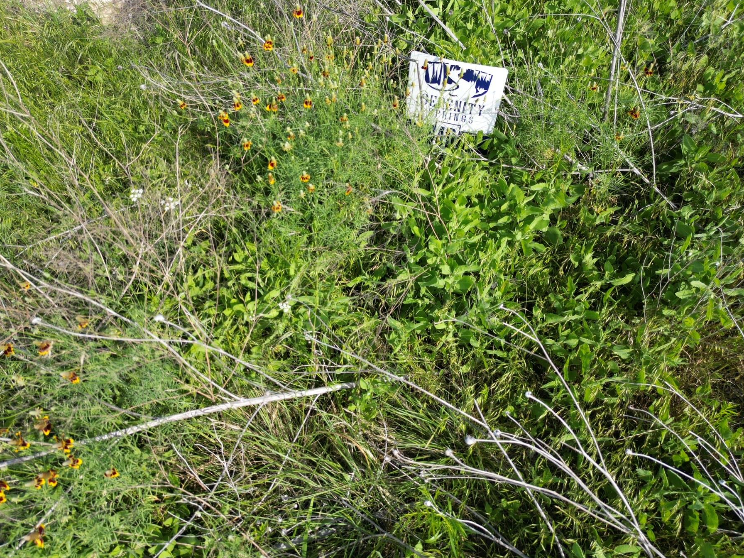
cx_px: 377
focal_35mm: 27
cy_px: 279
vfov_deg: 51.4
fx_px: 580
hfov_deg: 65.3
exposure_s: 1/1500
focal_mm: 6.72
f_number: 1.7
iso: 100
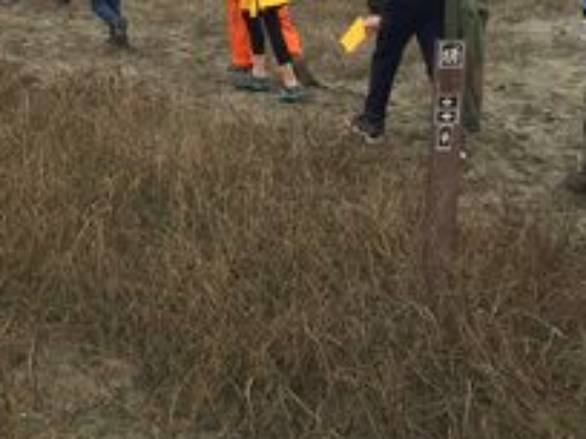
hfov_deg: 21.0
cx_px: 49
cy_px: -26
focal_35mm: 91
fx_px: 1541
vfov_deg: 15.8
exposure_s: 1/706
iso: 32
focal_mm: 4.15
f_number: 2.2
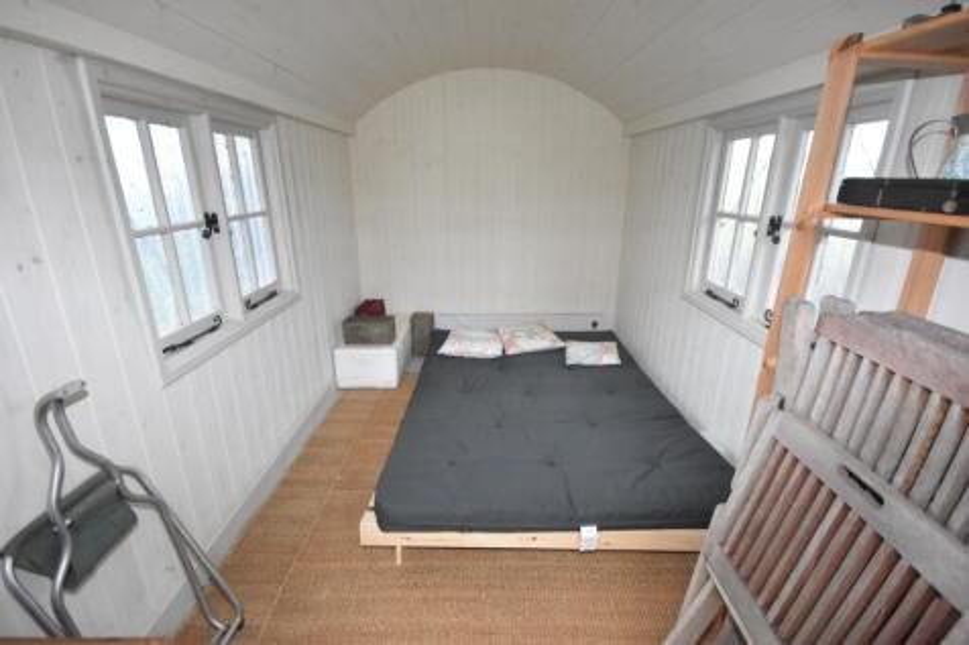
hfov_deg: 100.4
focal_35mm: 15
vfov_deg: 77.3
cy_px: 322
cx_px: 484
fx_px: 404
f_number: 4
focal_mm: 10
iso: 1600
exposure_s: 1/60
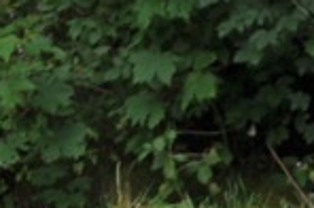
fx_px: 5901
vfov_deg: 2.0
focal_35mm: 678
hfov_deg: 3.0
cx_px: -713
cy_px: -198
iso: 200
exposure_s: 1/400
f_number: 4.5
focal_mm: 62
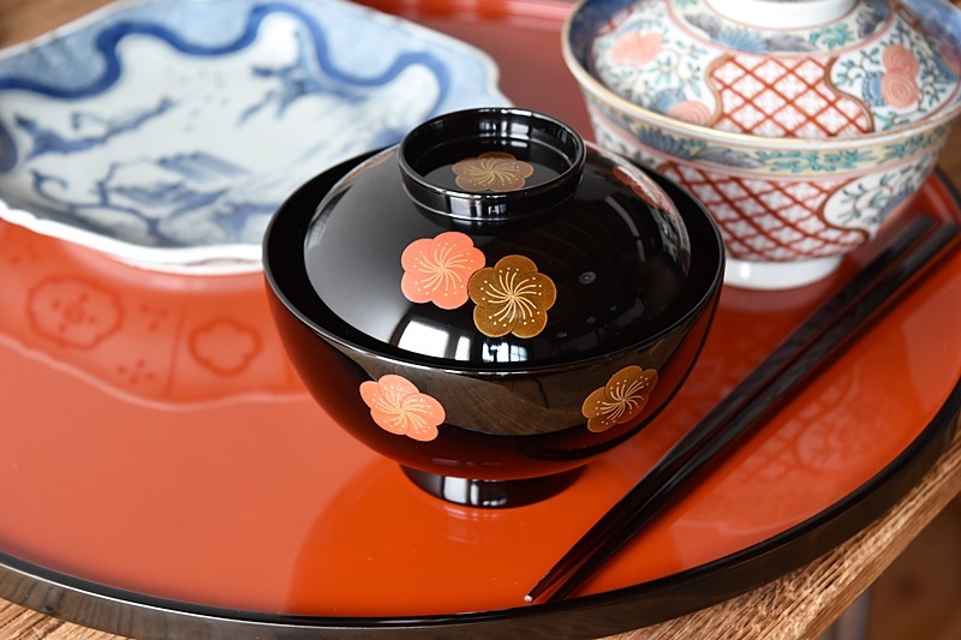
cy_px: 320
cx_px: 480
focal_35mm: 82
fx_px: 2202
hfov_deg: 24.6
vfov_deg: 16.5
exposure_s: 1/2.5
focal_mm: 55
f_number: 5.6
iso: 800
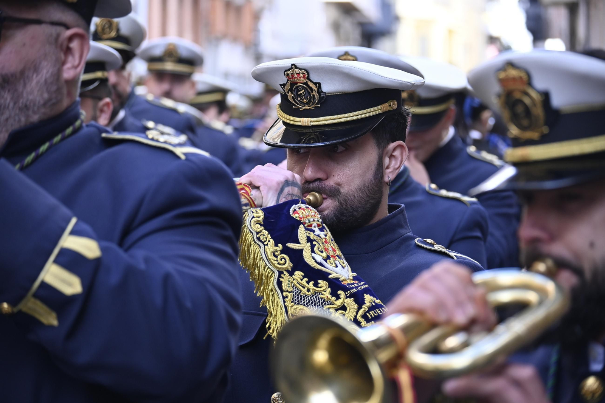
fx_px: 2621
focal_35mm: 156
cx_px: 302
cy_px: 202
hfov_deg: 13.2
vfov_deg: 8.8
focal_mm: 104
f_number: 5
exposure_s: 1/200
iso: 400
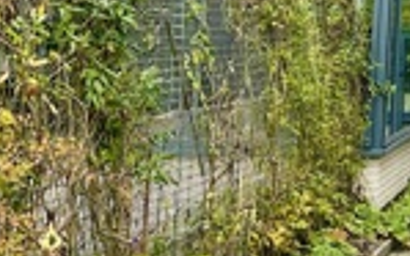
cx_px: 666
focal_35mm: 118
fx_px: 1318
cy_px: -303
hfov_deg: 15.8
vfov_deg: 10.0
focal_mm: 5.7
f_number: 1.5
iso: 50
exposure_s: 1/723
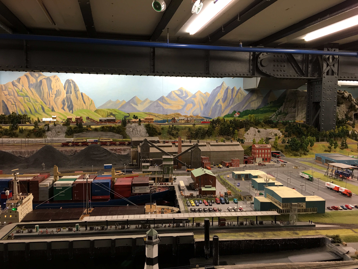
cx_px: 179
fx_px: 300
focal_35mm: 29
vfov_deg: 48.2
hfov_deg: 61.7
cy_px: 134
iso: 40
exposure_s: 1/17
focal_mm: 4.15
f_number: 2.2
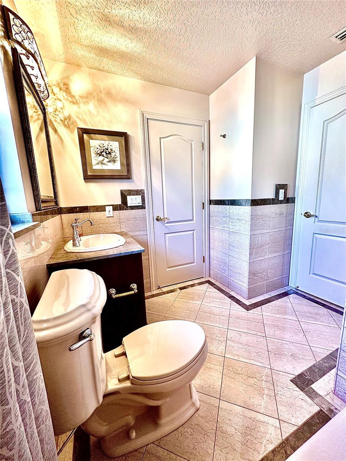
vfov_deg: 102.1
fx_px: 187
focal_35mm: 14
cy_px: 230
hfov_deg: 85.7
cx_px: 173
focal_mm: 2.22
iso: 160
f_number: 2.2
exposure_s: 1/60
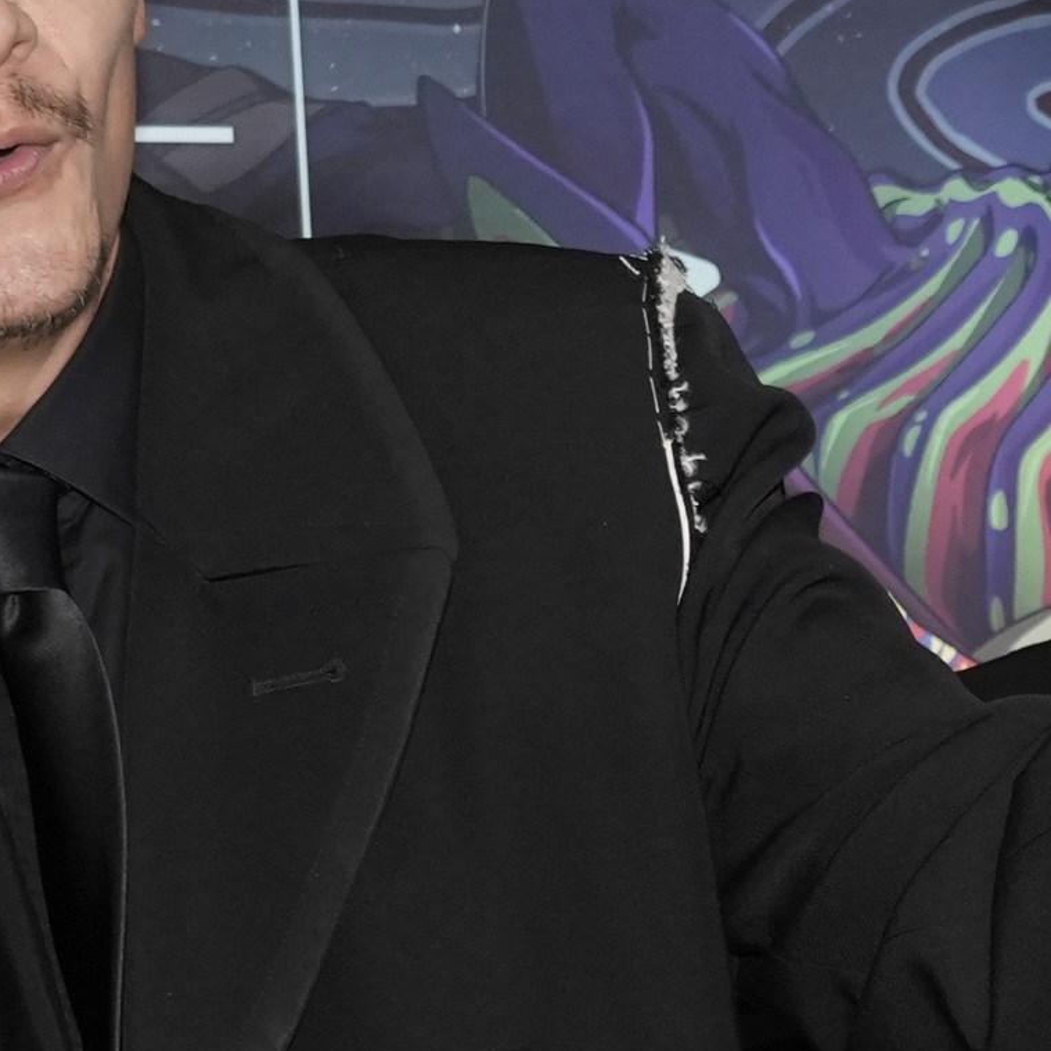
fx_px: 6561
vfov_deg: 9.1
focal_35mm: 191
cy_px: 1052
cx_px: 1339
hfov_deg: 9.0
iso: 1600
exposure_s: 1/200
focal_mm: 42
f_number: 4.5
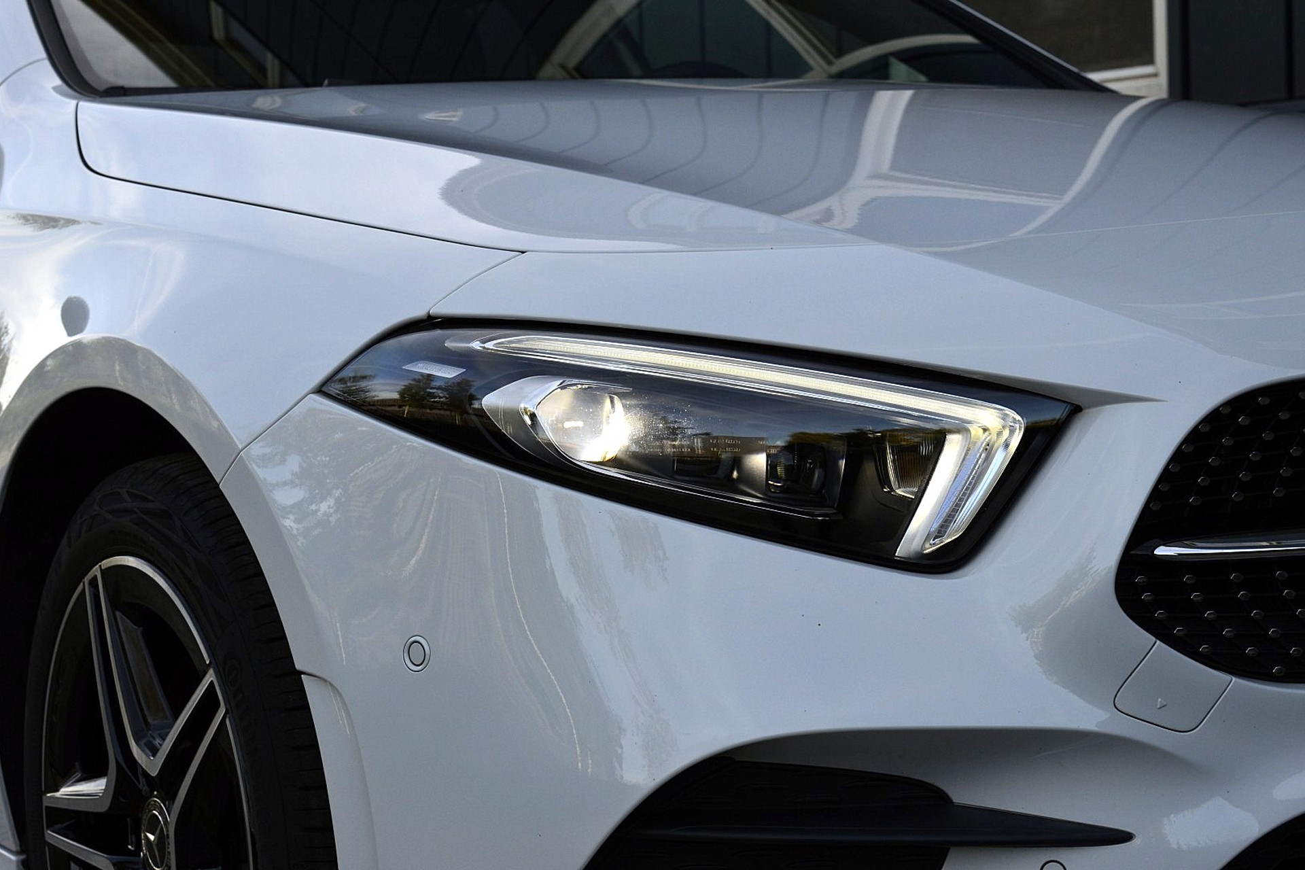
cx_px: 652
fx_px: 2610
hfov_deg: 28.1
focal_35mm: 72
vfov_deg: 18.9
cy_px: 435
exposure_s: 1/320
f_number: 10
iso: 400
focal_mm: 48
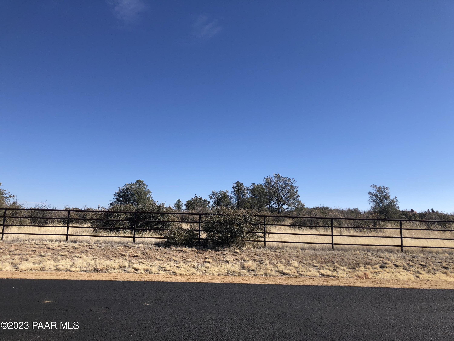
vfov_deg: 49.7
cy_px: 170
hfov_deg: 63.4
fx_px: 367
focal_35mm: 28
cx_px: 227
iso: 25
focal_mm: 3.99
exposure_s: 1/2288
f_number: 1.8
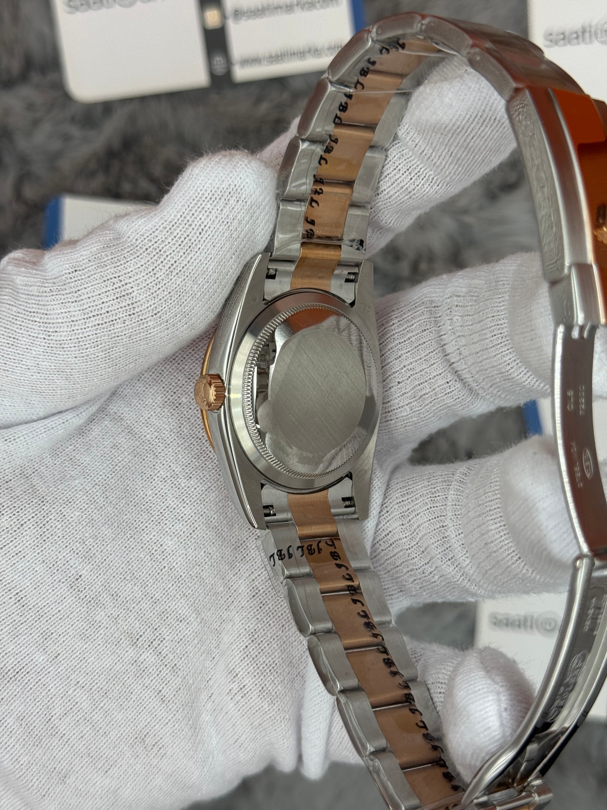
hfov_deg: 30.3
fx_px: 1122
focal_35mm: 48
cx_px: 304
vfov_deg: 39.7
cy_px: 405
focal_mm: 6.76
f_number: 1.78
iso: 64
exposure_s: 1/1041
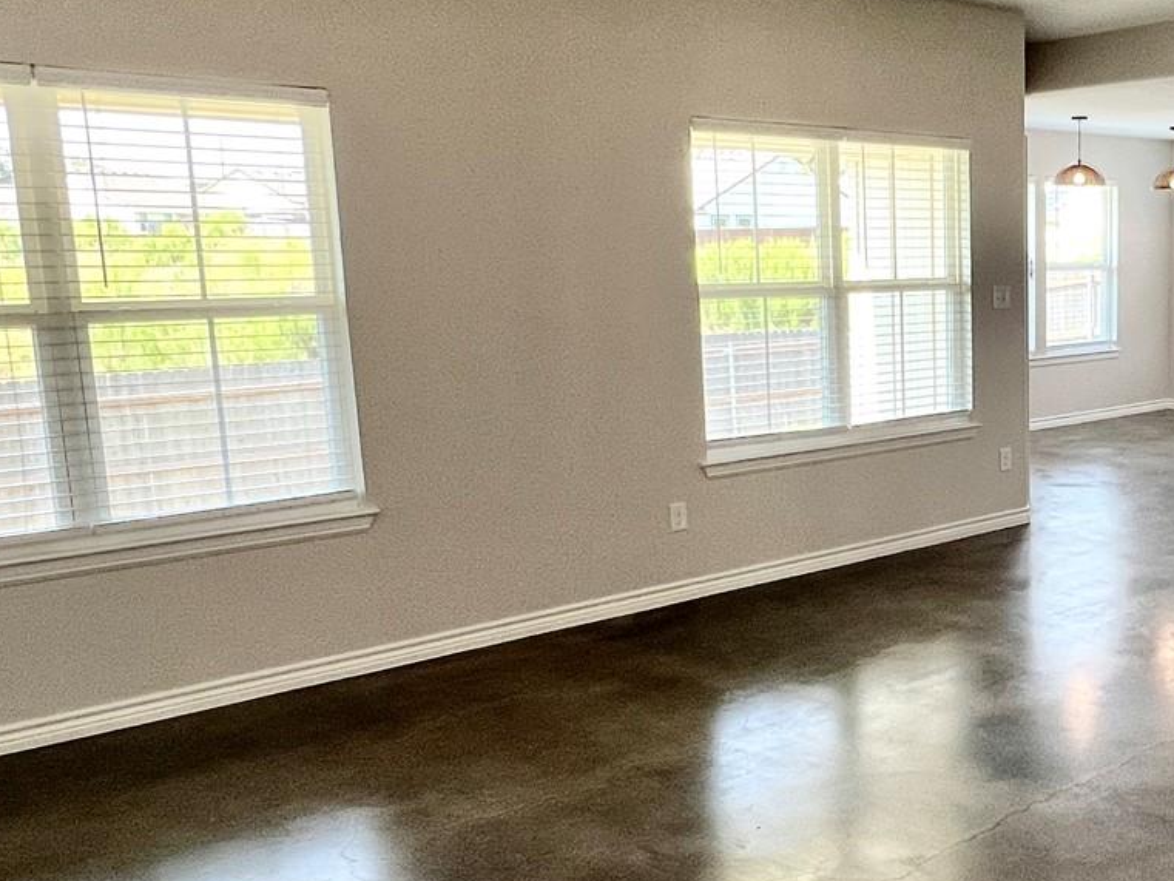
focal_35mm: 35
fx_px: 1187
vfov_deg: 40.7
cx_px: 1044
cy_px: 458
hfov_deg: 47.6
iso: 125
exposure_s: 1/120
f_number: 1.8
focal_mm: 1.57
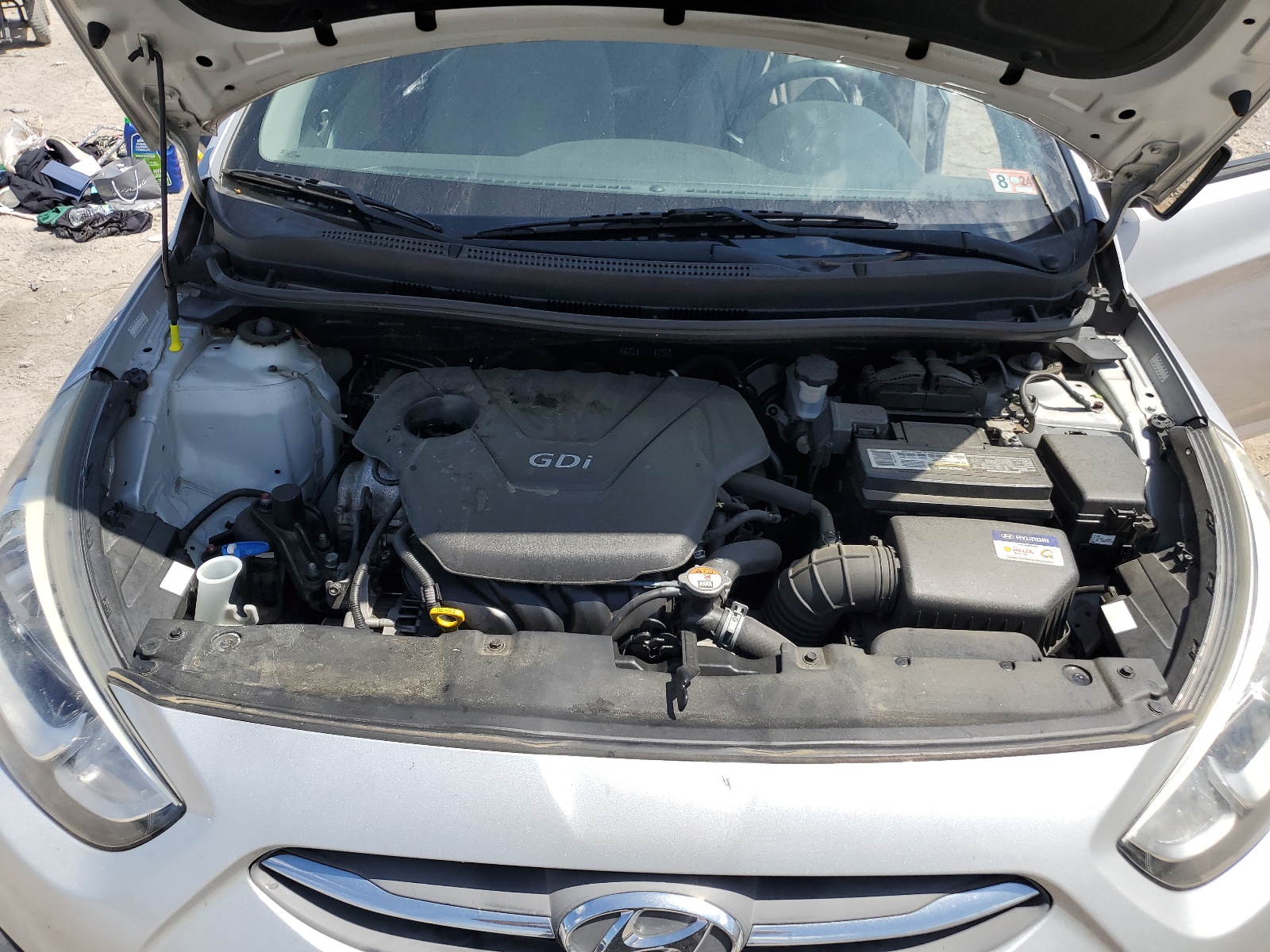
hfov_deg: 67.3
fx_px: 954
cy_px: 476
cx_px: 635
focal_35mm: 26
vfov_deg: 53.1
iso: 50
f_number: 1.5
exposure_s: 1/2500
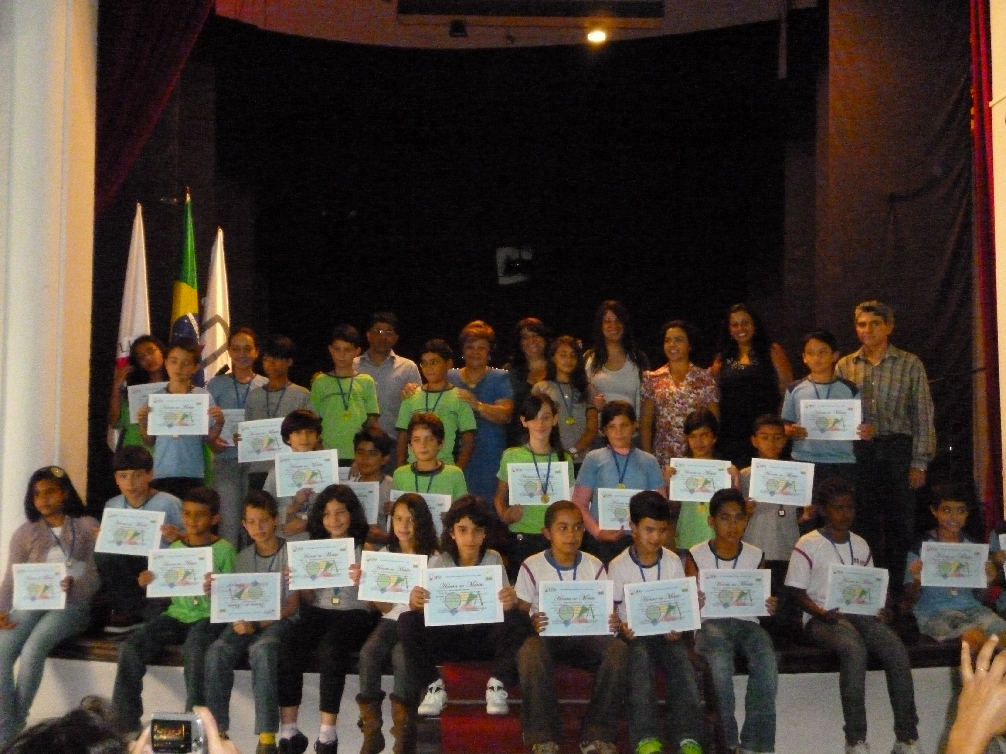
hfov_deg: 51.4
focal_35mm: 36
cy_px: 377
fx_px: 1046
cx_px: 503
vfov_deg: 39.7
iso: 1600
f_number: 3.5
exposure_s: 1/60
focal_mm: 6.4
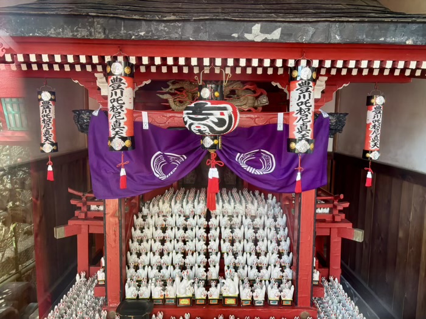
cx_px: 213
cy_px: 160
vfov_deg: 53.1
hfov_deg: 67.3
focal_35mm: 26
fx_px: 320
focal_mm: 5.96
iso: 160
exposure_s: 1/60
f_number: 1.6
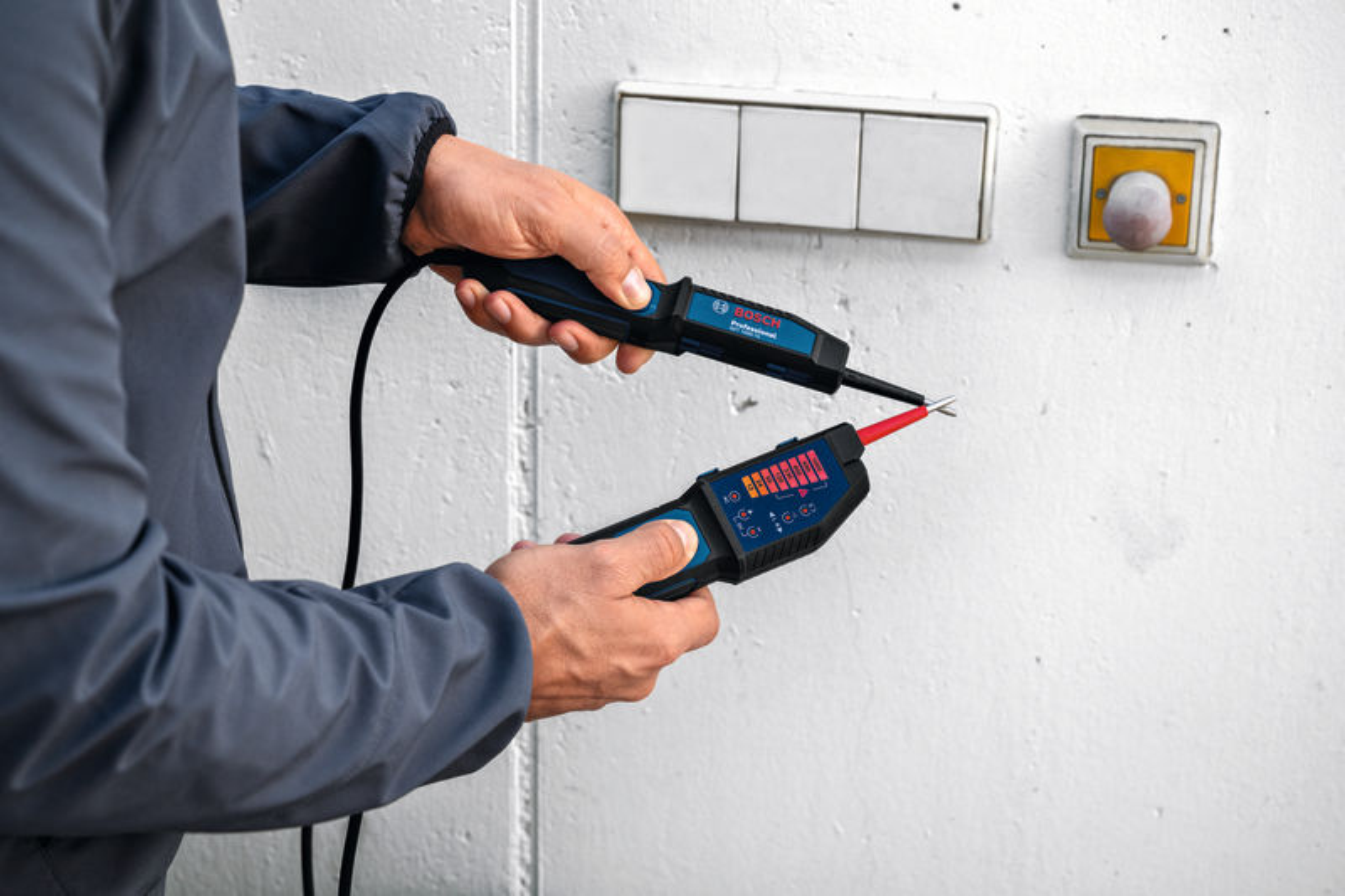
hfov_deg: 28.8
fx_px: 2615
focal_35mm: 70
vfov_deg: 19.4
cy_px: 448
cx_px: 672
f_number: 6.3
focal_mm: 70
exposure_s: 1/200
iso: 800
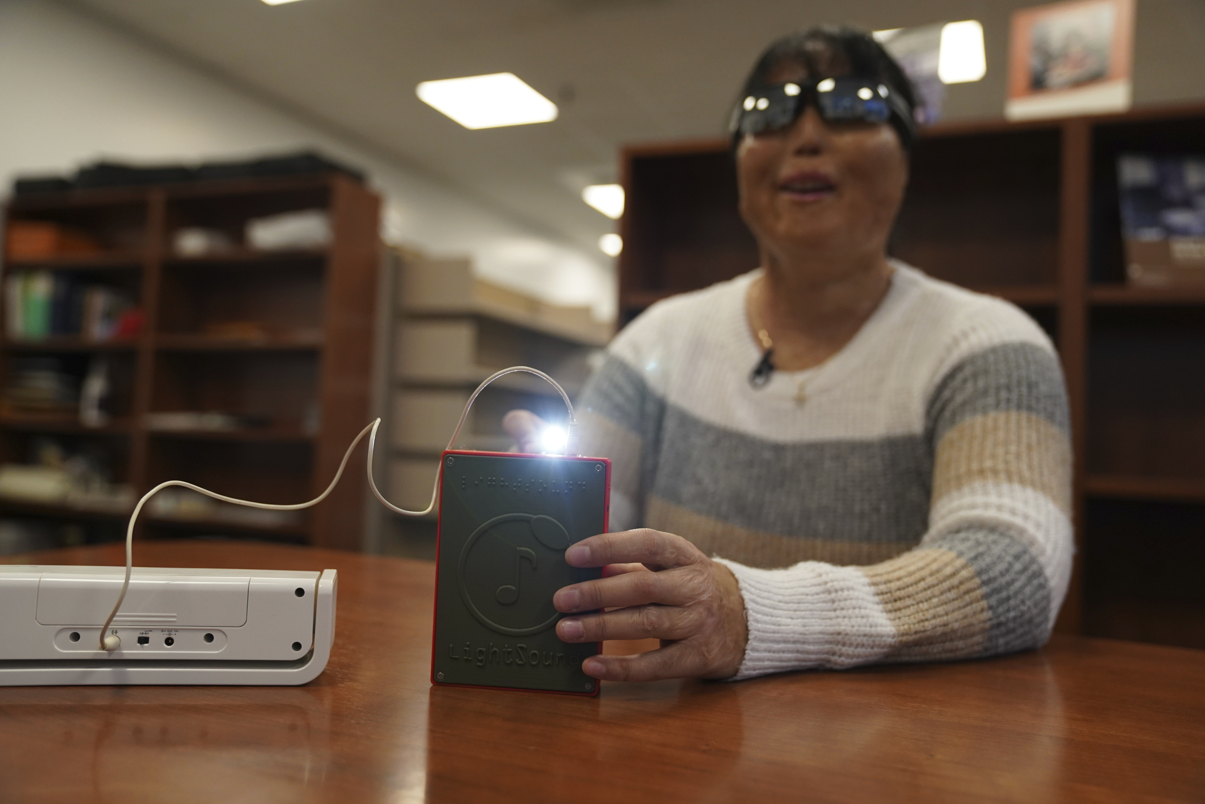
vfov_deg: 45.0
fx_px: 971
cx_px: 602
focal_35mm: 29
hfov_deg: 63.7
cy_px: 402
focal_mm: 29
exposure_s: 1/250
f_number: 2.8
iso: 2000
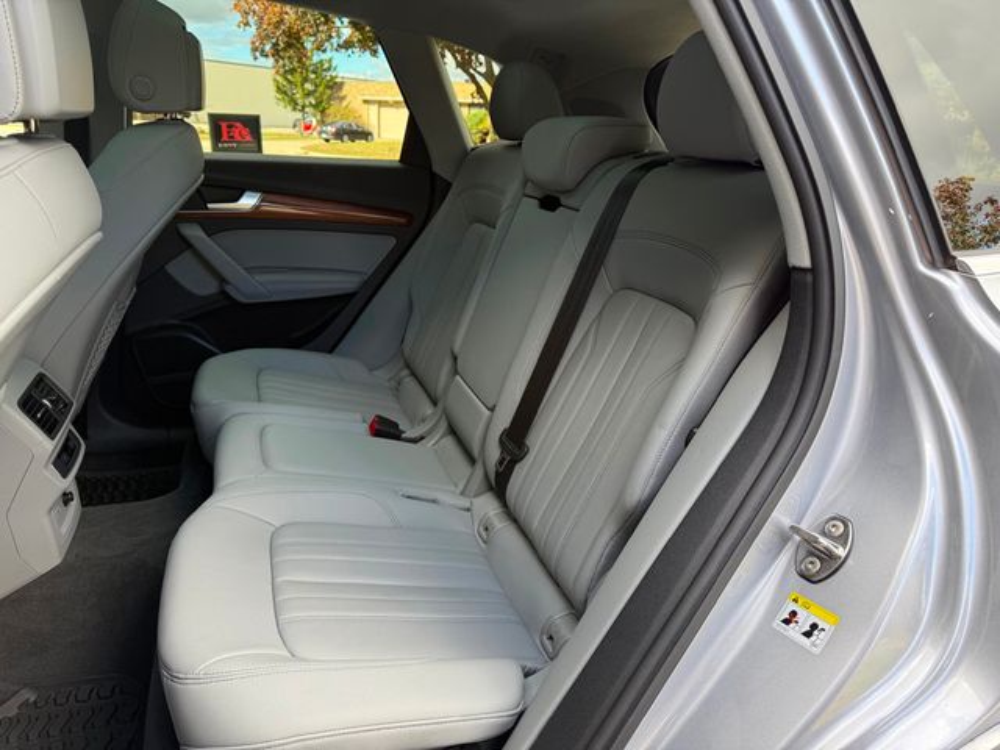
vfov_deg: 56.8
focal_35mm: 24
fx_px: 693
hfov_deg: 71.6
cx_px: 500
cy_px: 375
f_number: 1.78
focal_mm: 6.76
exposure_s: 1/310
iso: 100
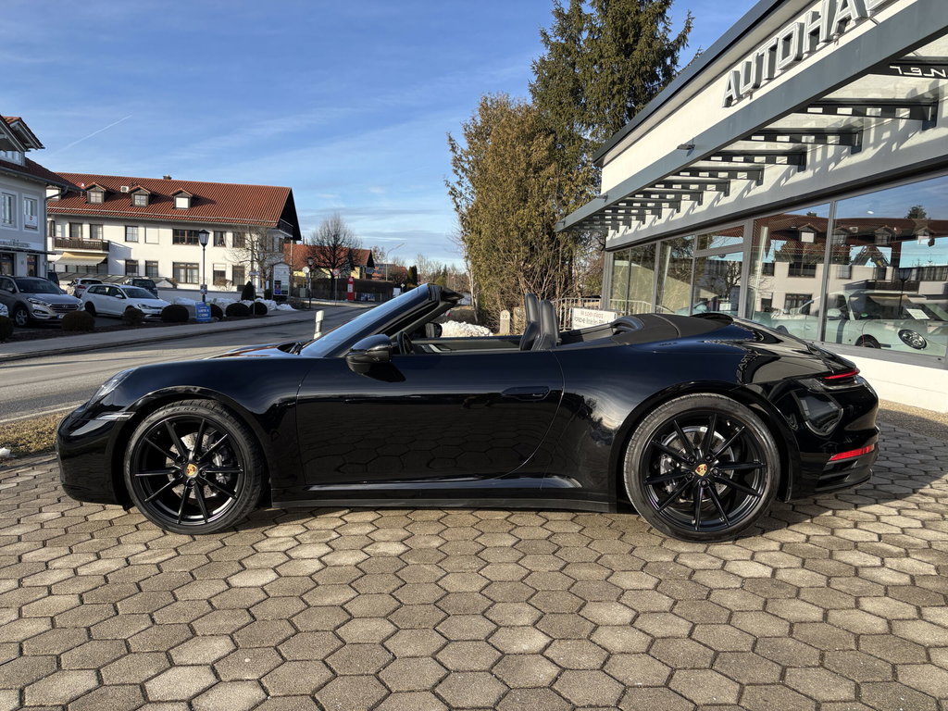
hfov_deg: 67.3
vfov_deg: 53.1
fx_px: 712
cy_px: 356
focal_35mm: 26
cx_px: 474
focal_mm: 5.96
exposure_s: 1/1205
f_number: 1.6
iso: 50
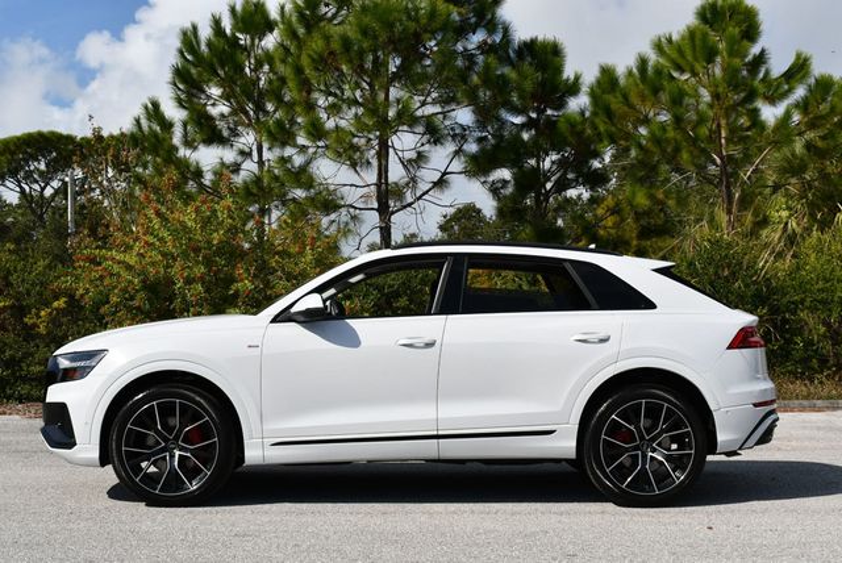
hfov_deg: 36.8
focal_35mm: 54
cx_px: 421
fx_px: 1264
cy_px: 282
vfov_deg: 25.1
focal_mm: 27
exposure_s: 1/320
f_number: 9
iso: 100
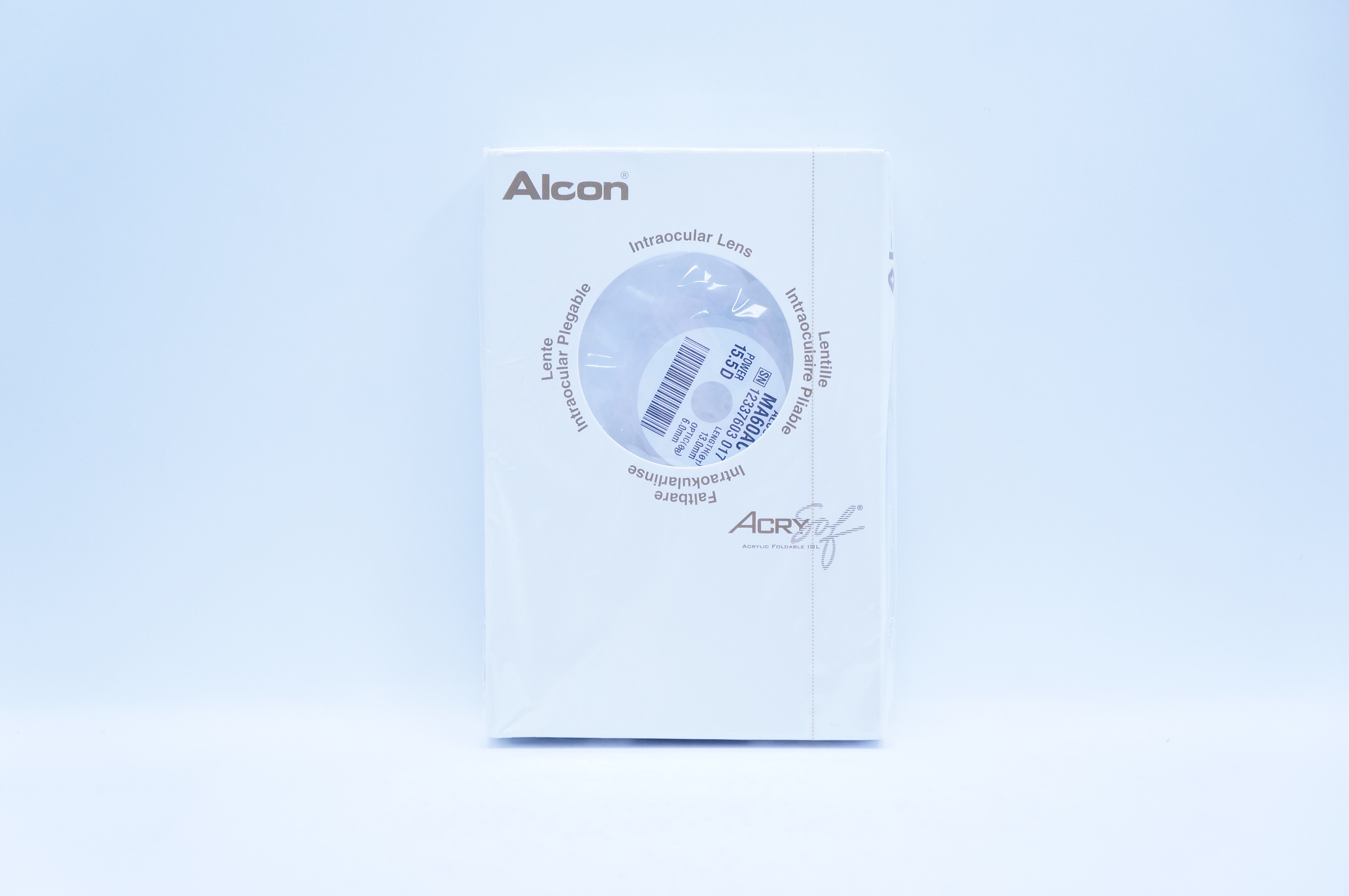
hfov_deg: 34.2
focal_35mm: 58
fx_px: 2190
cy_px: 448
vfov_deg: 23.1
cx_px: 674
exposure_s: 1/200
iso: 800
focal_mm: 39
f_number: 4.5
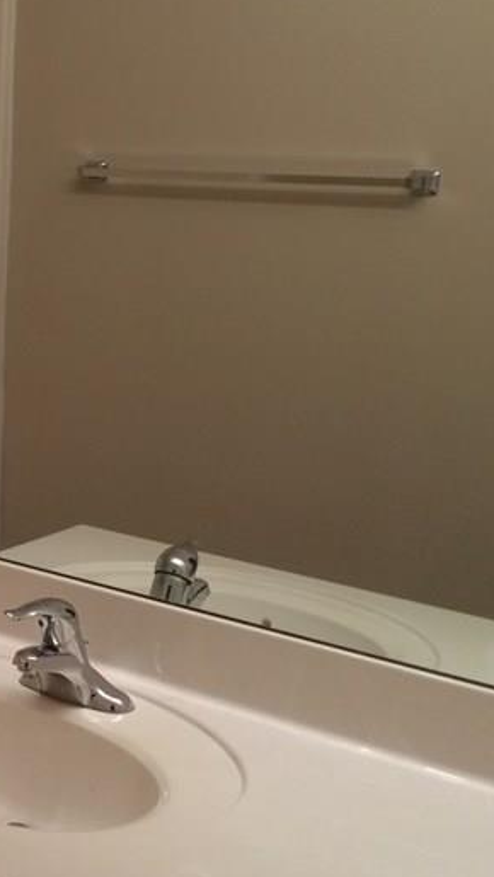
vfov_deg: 32.2
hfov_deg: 17.0
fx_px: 1512
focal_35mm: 65
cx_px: -211
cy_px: 342
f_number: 2.2
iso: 40
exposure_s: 1/30
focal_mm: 4.12
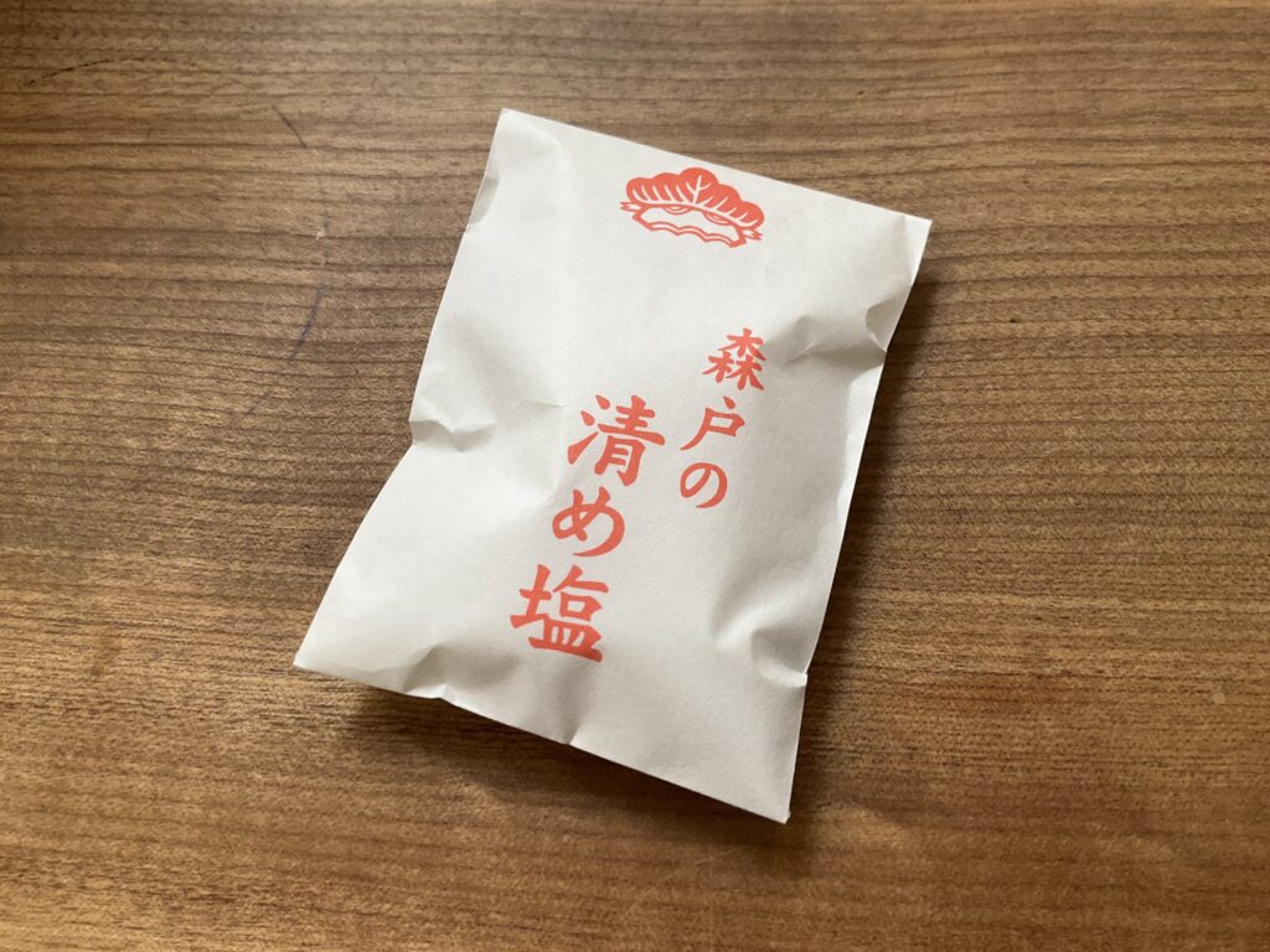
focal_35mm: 29
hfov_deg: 61.7
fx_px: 1064
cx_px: 635
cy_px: 476
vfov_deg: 48.2
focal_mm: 3
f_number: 1.8
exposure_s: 1/122
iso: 32
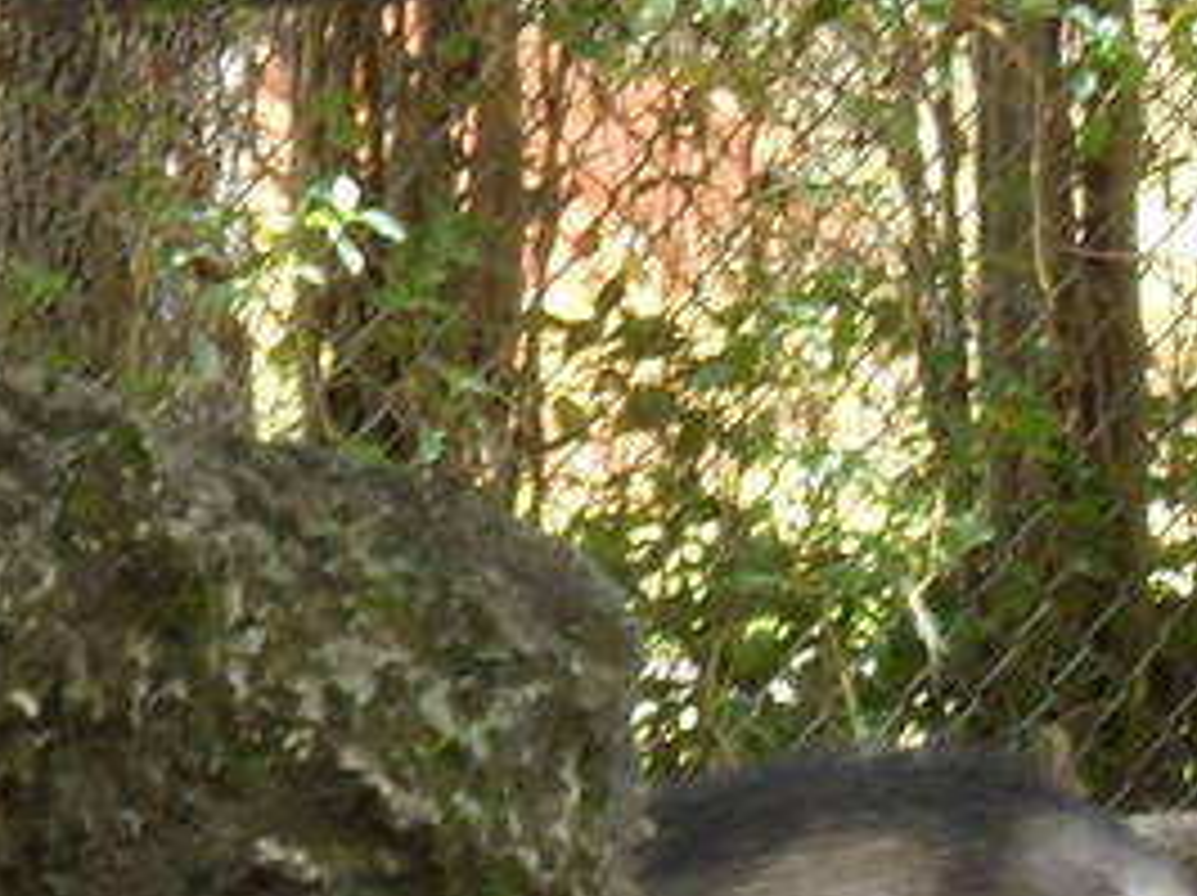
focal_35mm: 783
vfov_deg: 1.9
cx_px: 266
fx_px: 27051
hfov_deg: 2.5
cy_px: 1184
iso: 80
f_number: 5.4
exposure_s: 1/60
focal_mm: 22.5
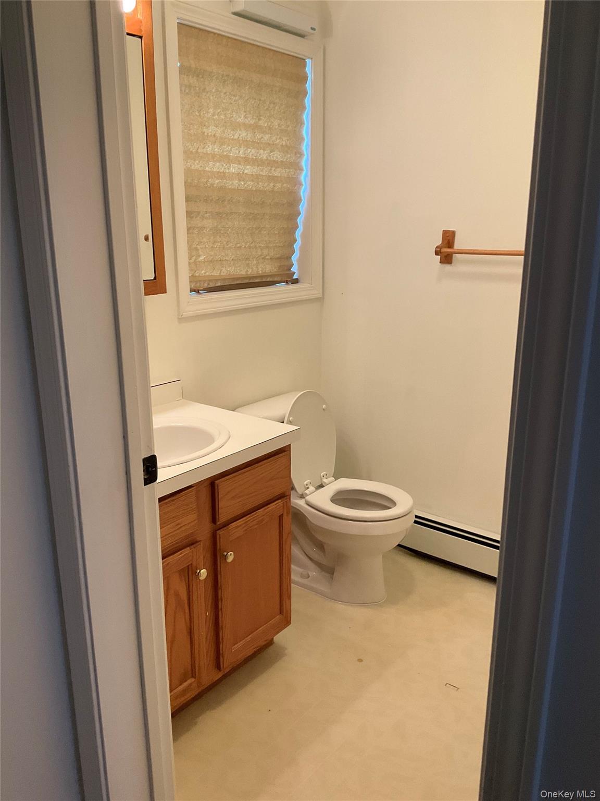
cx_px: 300
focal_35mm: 29
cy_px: 400
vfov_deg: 61.7
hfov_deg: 48.2
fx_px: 670
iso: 80
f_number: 1.8
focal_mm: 3
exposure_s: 1/60
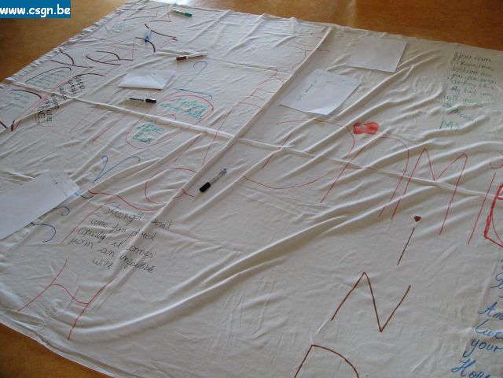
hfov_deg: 51.4
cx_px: 252
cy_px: 189
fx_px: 523
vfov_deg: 39.7
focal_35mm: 36
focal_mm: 6
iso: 200
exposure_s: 1/30
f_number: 2.8
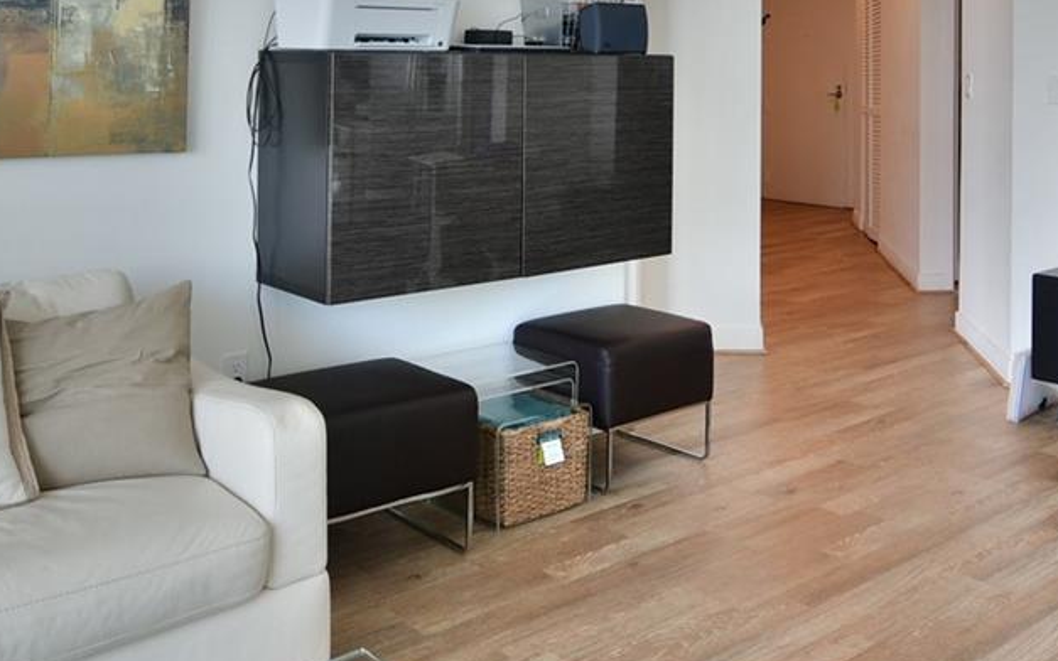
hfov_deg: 49.8
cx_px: 678
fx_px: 1125
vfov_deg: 31.0
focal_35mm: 39
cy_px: 46
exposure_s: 1/80
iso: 250
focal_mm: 10
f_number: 4.5
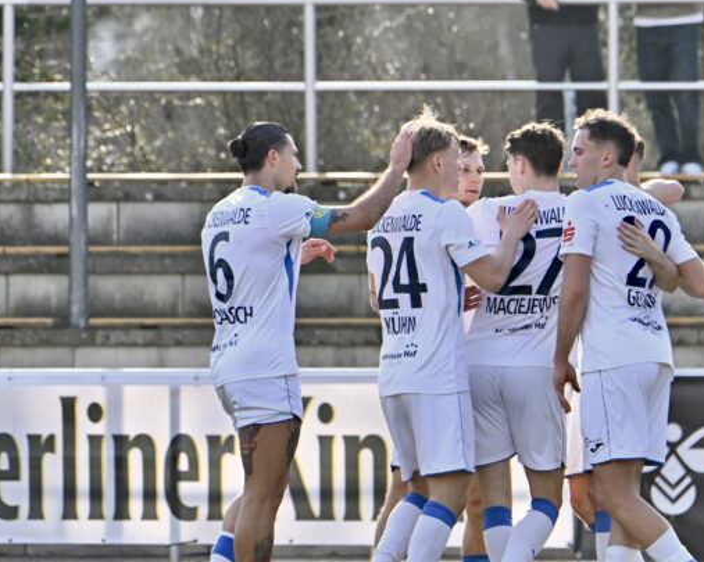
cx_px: 412
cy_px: 414
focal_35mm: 607
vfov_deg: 2.5
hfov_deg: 3.2
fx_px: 12640
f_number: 6.3
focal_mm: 320
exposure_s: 1/1600
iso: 1000
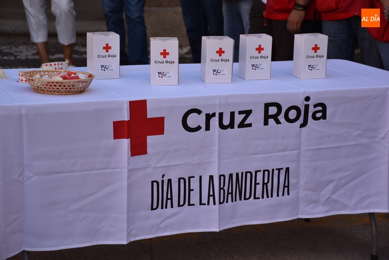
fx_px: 1136
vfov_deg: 13.1
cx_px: 194
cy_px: 130
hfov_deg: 19.4
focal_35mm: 105
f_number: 5
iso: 100
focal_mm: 70
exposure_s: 1/160
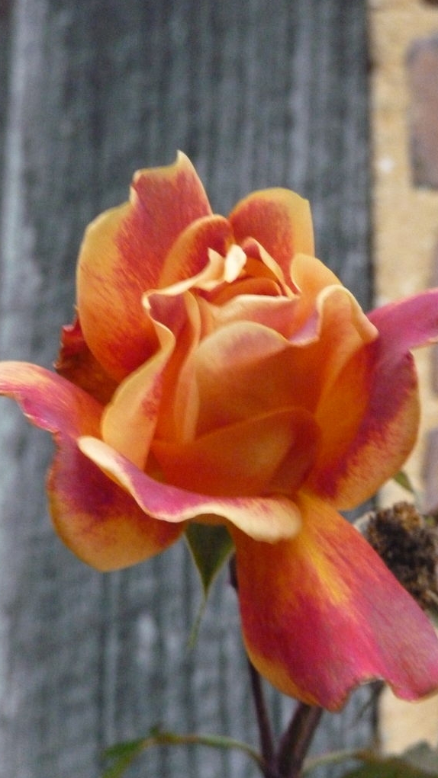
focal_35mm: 270
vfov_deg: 8.0
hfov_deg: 4.5
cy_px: 389
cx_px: 248
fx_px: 5577
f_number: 3.7
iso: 1250
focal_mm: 44
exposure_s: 1/15
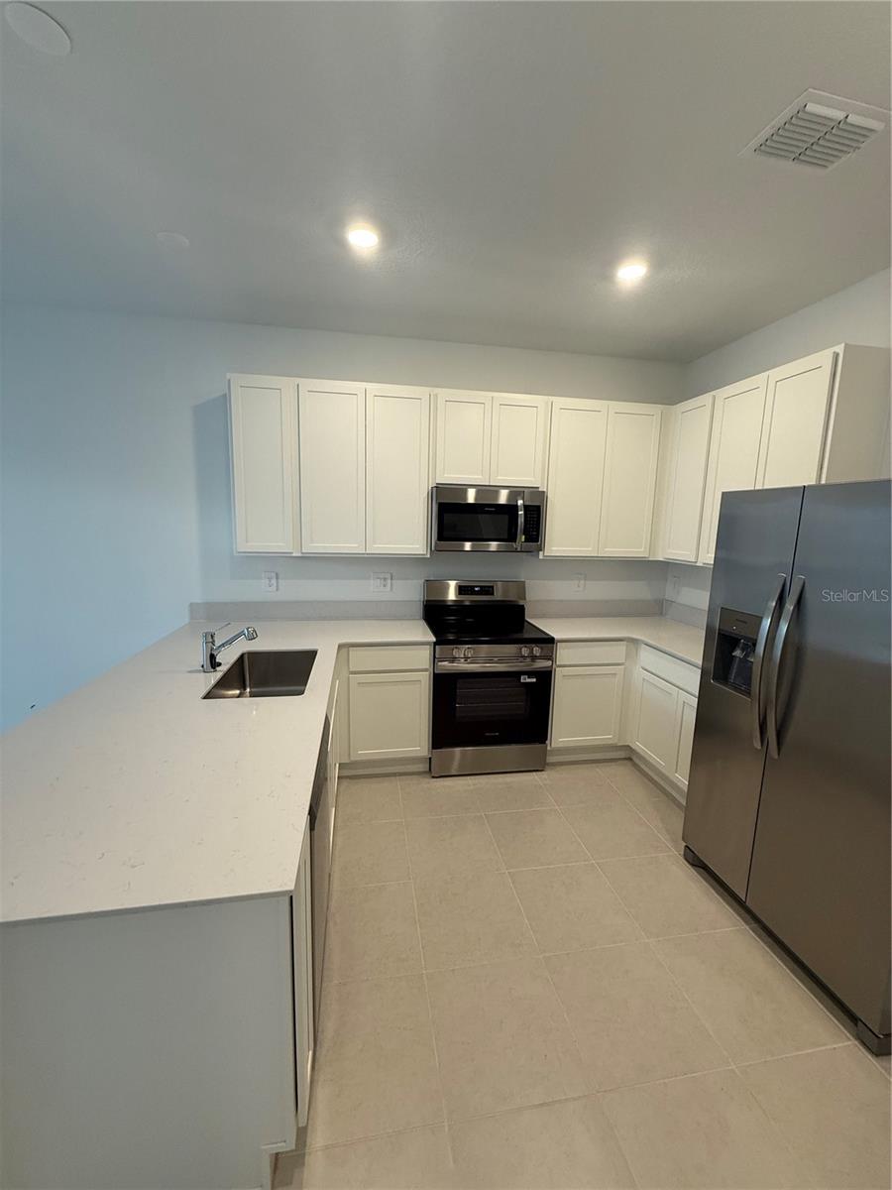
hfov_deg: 85.7
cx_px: 446
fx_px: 481
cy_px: 595
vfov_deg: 102.1
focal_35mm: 14
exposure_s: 1/120
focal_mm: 2.22
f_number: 2.2
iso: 200
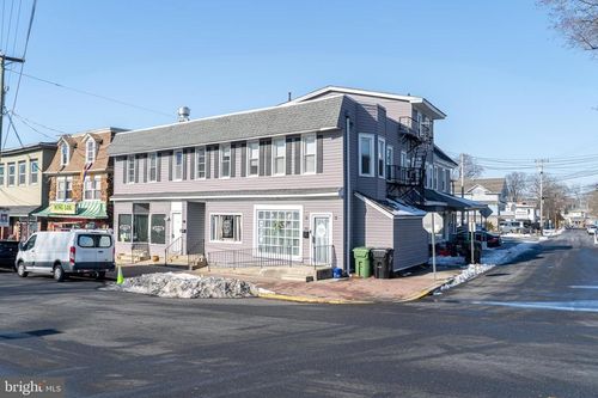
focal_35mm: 31
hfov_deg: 60.3
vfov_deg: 42.3
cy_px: 199
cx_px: 299
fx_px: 515
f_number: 8
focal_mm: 31
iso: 100
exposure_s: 1/125
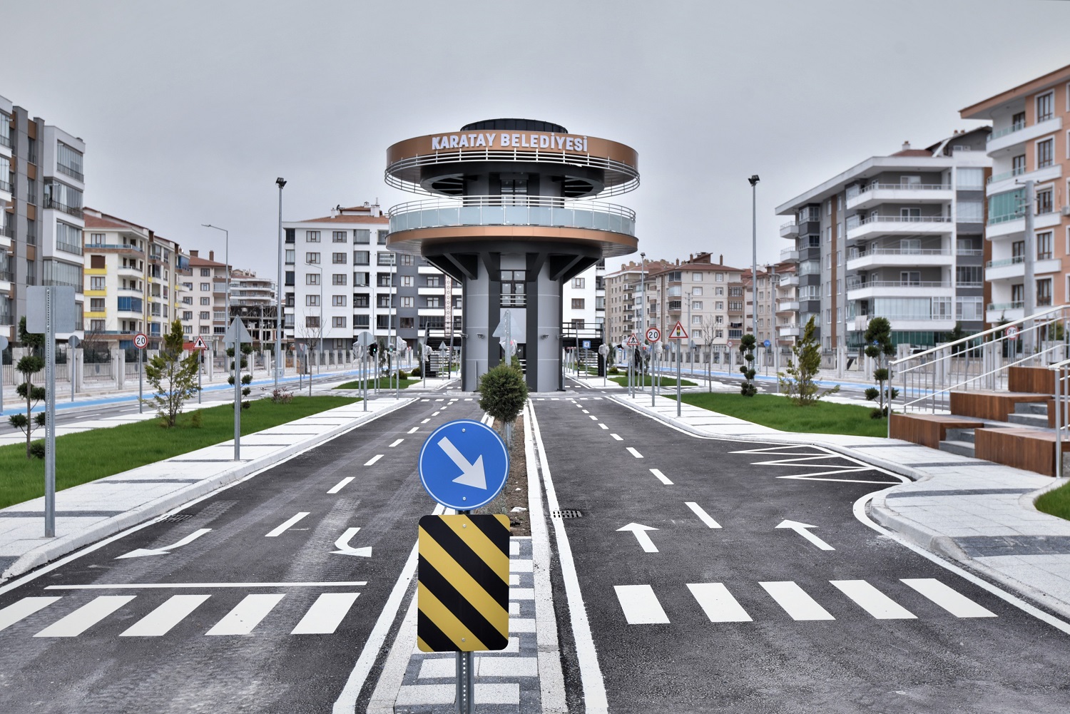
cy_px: 357
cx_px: 535
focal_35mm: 32
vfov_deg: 41.1
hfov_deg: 58.7
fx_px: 951
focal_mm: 32
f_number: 5.6
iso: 200
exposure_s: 1/200
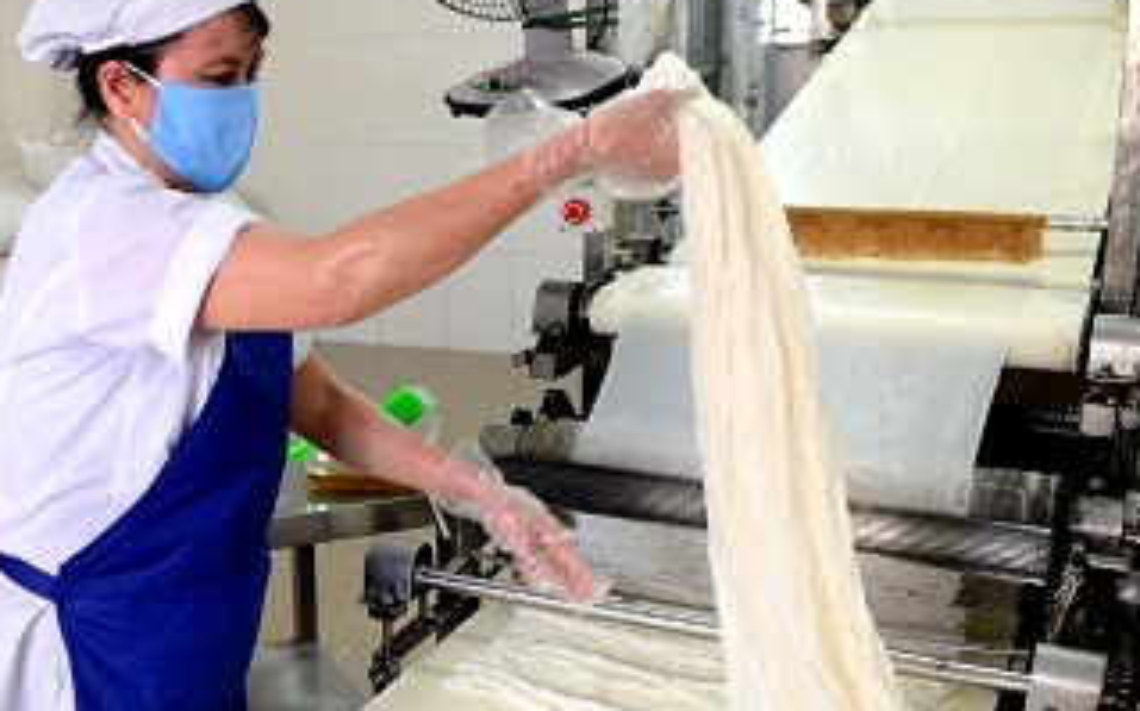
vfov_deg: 27.9
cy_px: 404
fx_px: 1428
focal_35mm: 46
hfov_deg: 41.7
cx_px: 236
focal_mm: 24
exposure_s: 1/125
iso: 2000
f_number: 2.8
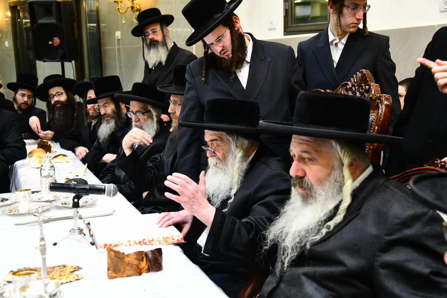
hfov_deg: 38.2
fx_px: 646
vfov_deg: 26.0
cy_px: 149
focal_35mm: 52
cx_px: 224
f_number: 5.6
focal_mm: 52
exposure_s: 1/200
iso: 2000
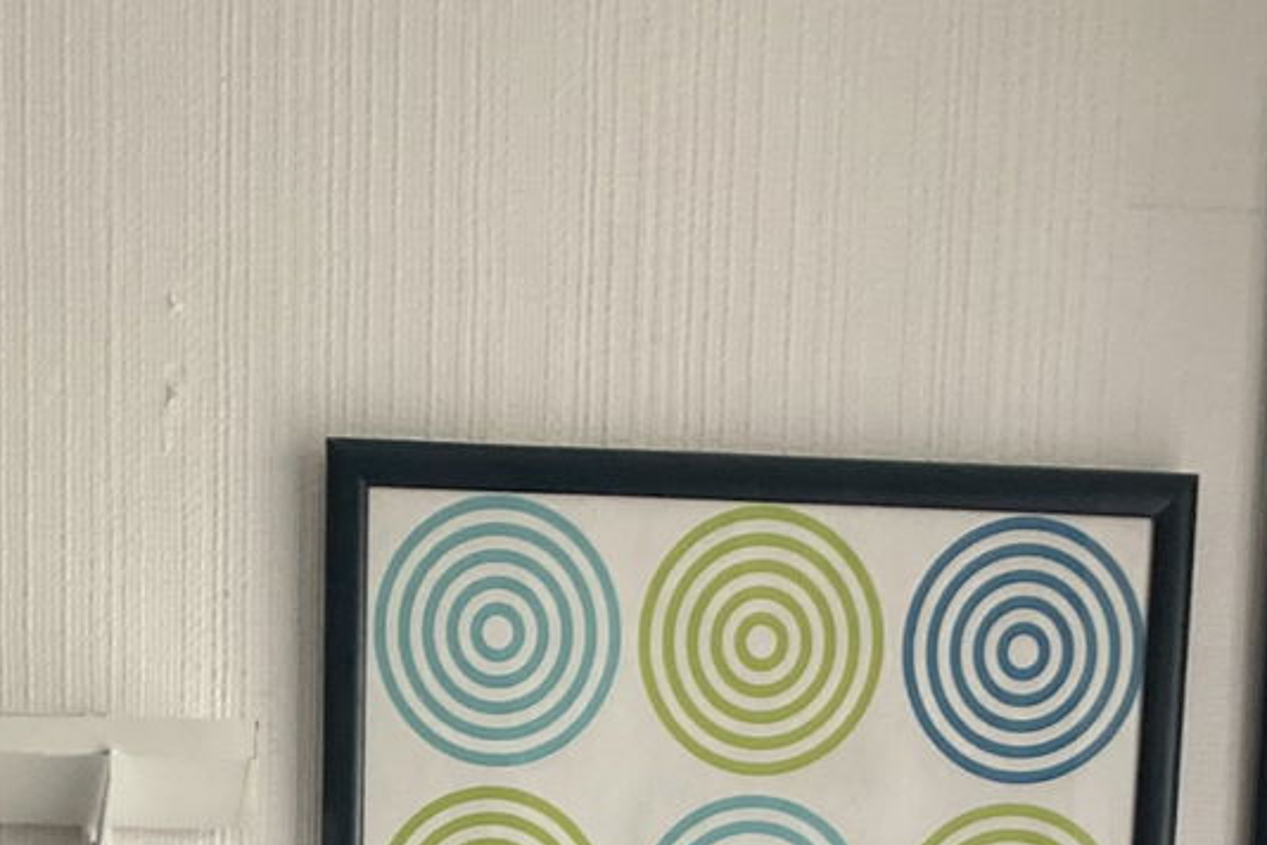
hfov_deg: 18.9
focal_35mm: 108
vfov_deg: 10.1
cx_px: 486
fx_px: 3801
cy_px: 2361
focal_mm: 4.25
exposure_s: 1/121
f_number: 1.8
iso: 80
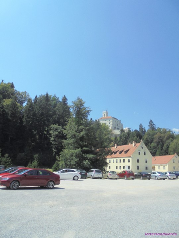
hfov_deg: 53.1
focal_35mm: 26
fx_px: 179
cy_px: 119
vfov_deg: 67.3
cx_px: 90
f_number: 11.5
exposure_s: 1/125
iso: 100
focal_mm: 4.6
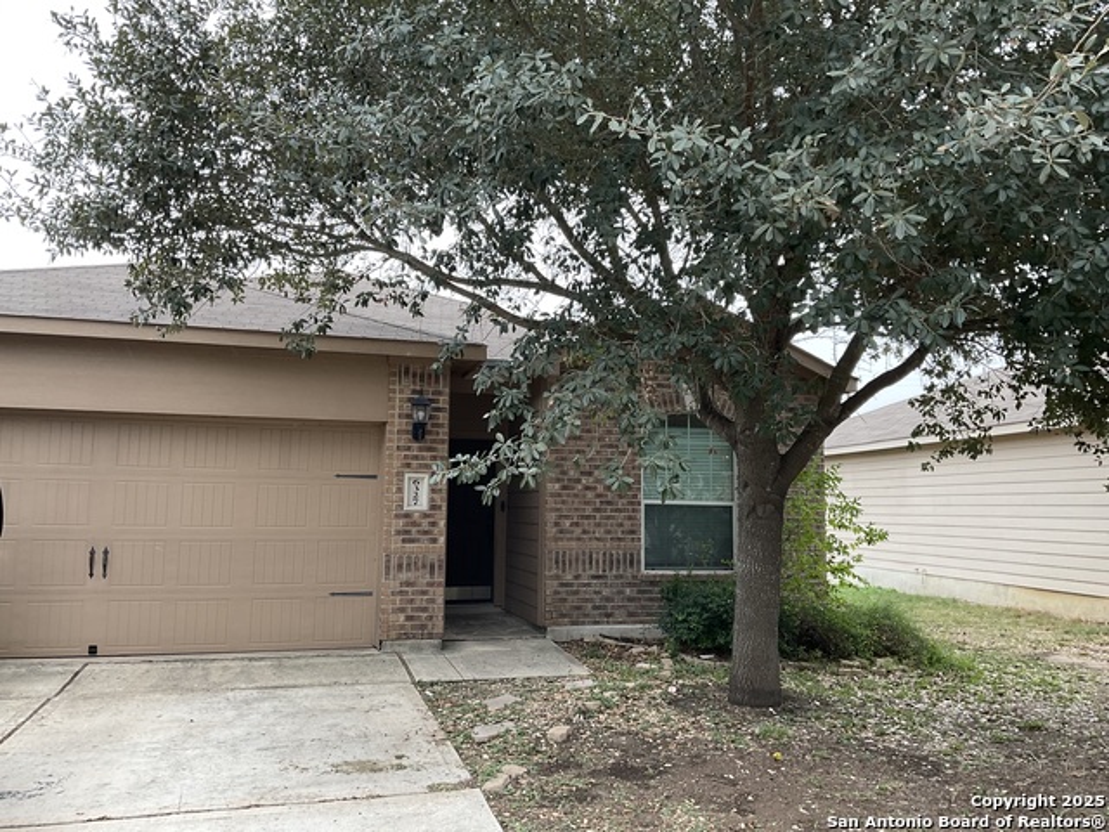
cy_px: 416
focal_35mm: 29
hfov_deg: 61.7
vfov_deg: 48.2
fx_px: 929
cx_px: 554
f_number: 1.8
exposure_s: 1/120
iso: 20
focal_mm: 3
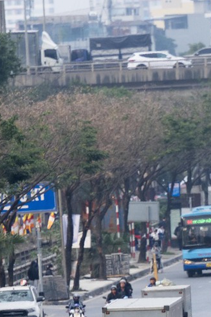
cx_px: 346
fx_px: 7754
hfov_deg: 1.6
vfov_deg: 2.3
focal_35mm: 882
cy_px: 394
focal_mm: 145
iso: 250
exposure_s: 1/800
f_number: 3.5
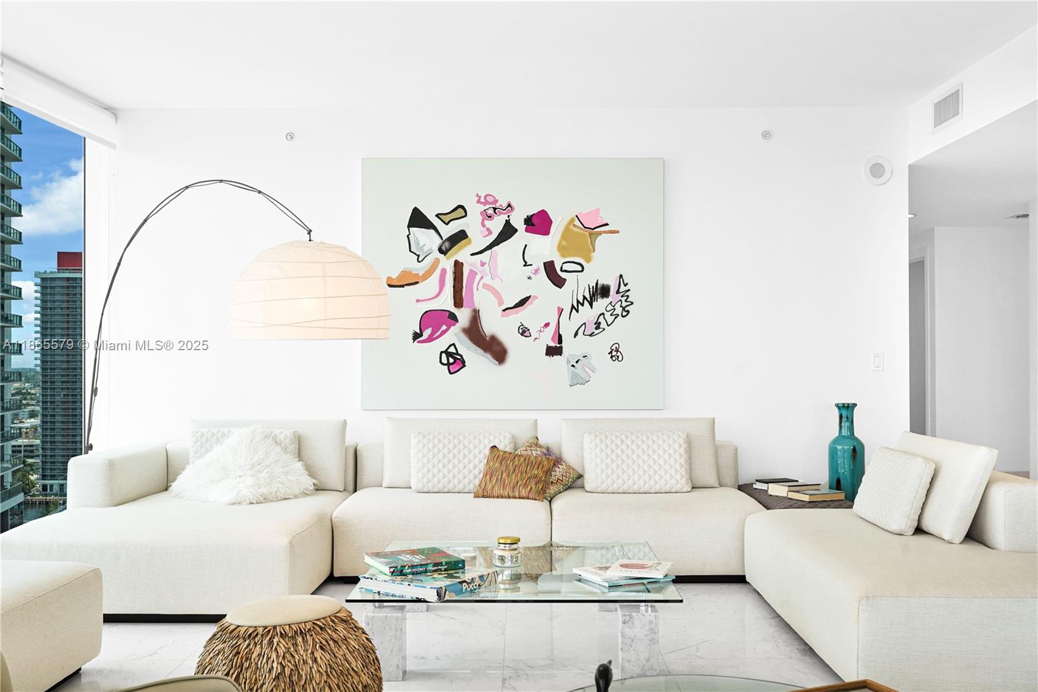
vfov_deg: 38.9
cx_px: 519
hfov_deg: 55.8
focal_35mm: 34
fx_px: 980
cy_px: 346
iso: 250
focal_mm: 34
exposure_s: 1/125
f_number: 8
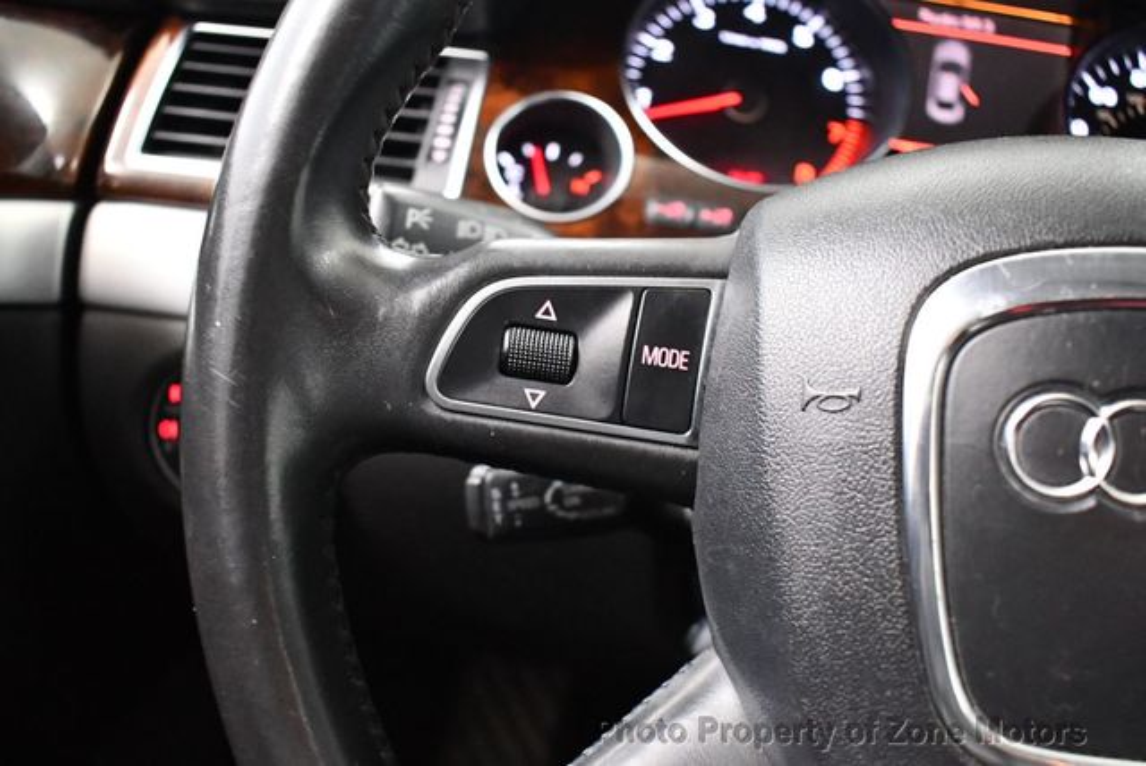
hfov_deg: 53.1
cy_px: 383
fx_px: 1147
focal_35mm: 36
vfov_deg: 36.9
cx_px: 573
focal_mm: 18
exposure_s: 1/60
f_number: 3.5
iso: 5600
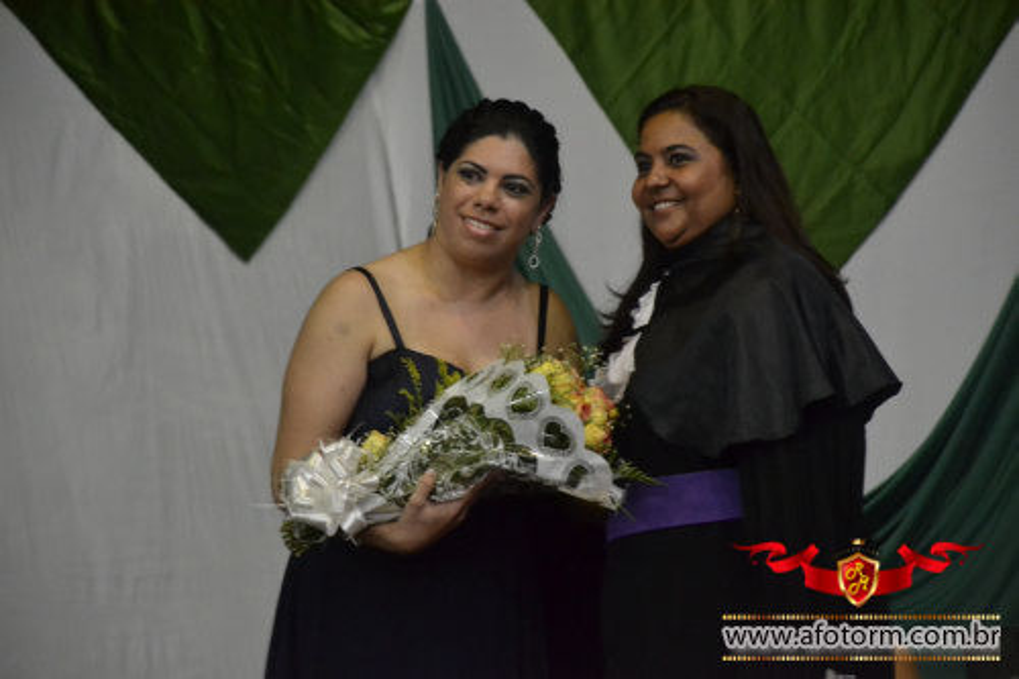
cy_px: 340
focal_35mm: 180
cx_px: 510
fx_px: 5093
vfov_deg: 7.6
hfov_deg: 11.4
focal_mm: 120
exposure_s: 1/25
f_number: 5.6
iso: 3200
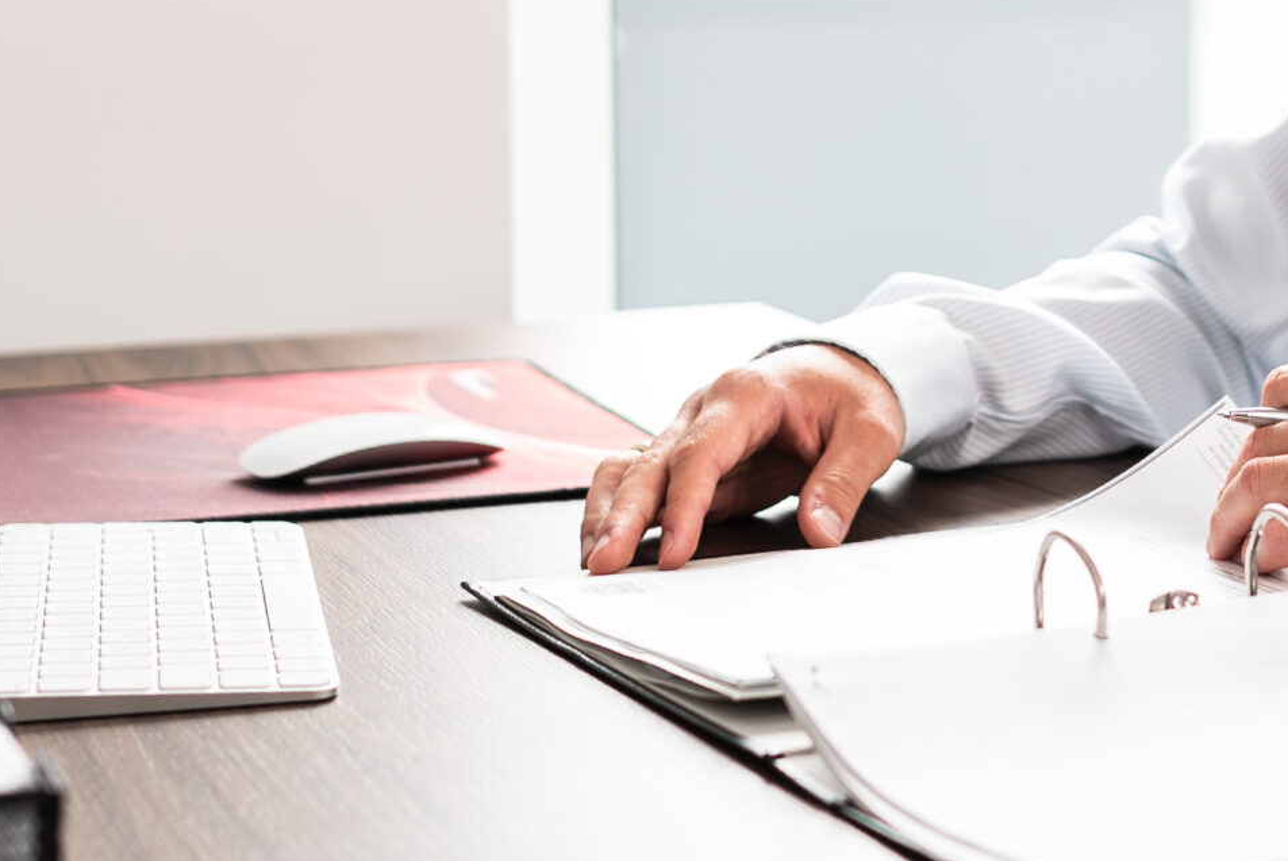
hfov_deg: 21.0
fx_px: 3366
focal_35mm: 94
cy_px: 65
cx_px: 1247
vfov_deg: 14.4
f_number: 2.2
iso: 640
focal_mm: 35
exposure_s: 1/200
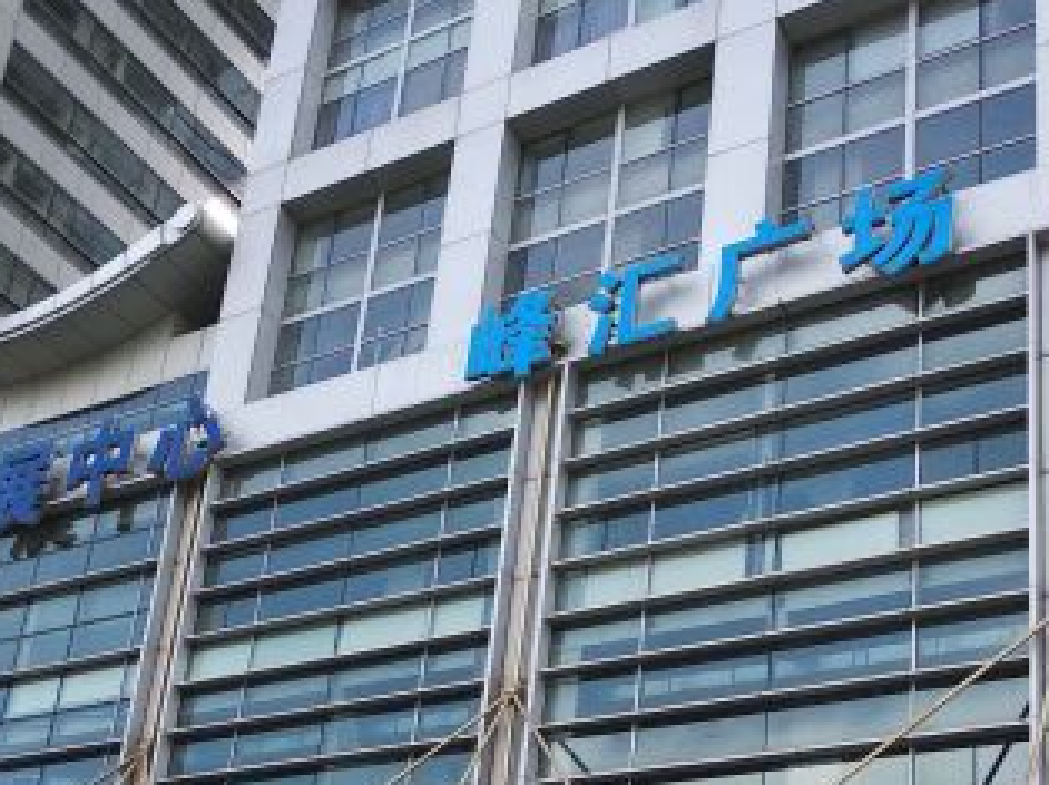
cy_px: 713
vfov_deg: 24.4
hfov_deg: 32.9
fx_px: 1756
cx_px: 327
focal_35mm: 58
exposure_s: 1/333
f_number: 2.2
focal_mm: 3.81
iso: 100
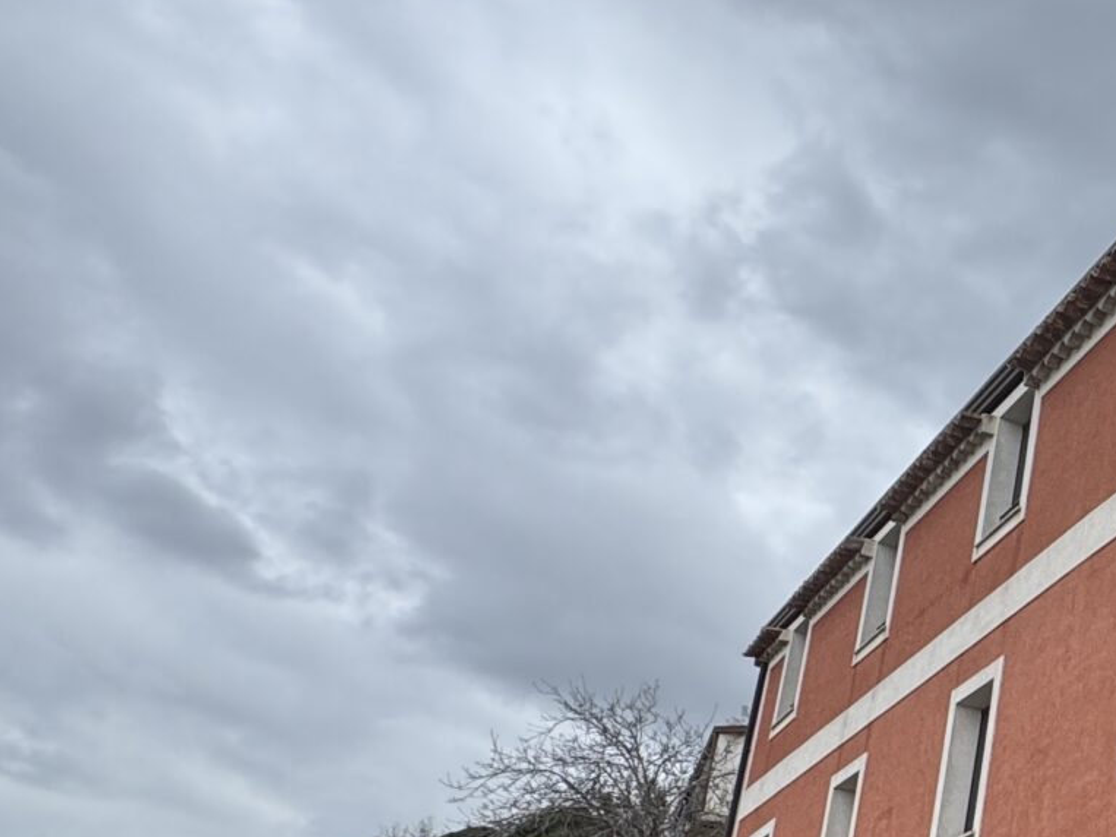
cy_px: 758
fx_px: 1515
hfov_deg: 27.7
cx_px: 1672
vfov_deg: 29.6
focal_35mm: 47
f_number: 2.2
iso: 40
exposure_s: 1/582
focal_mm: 2.22
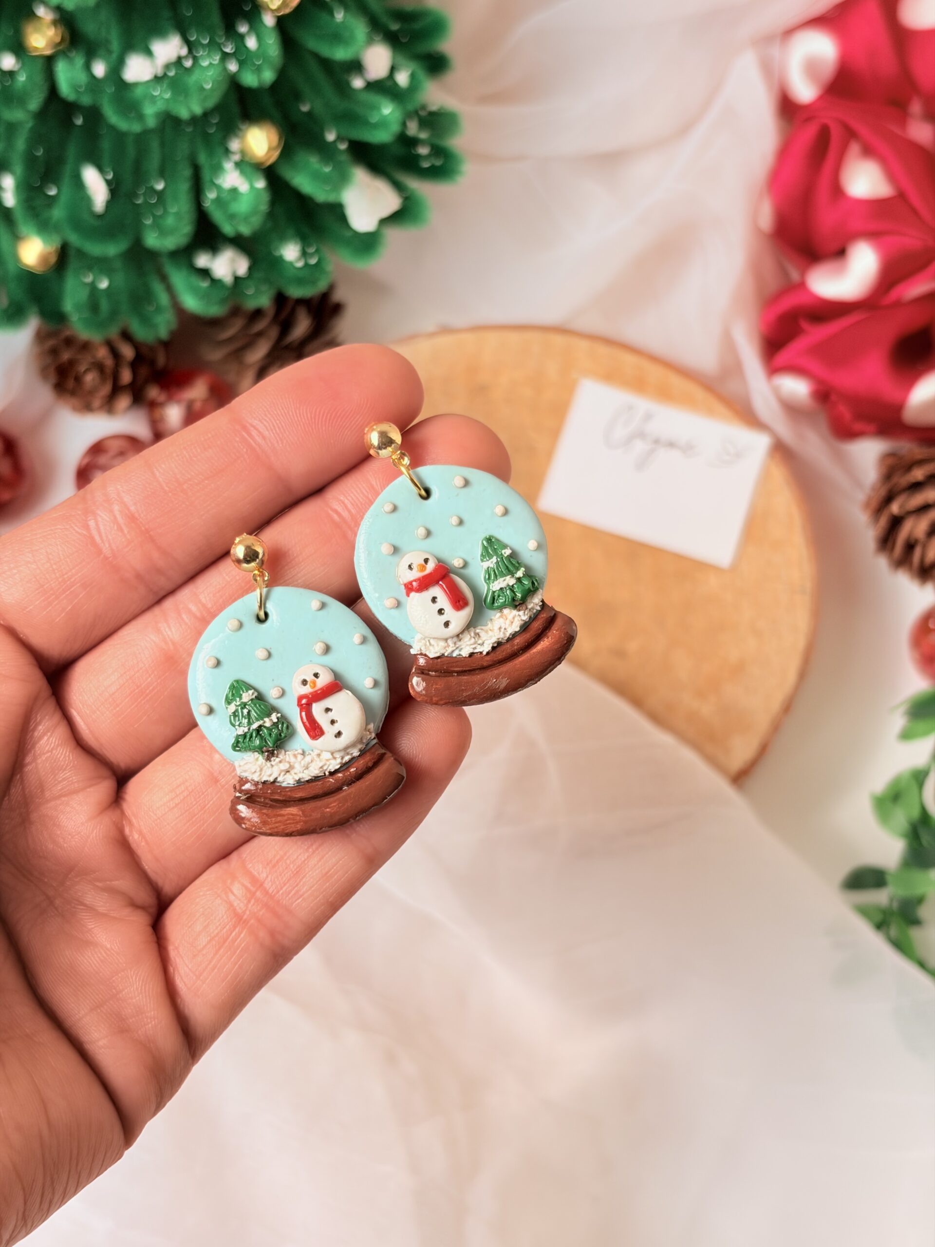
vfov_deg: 36.8
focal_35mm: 52
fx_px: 1873
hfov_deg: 28.0
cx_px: 468
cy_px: 624
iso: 32
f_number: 1.6
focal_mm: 5.96
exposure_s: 1/469
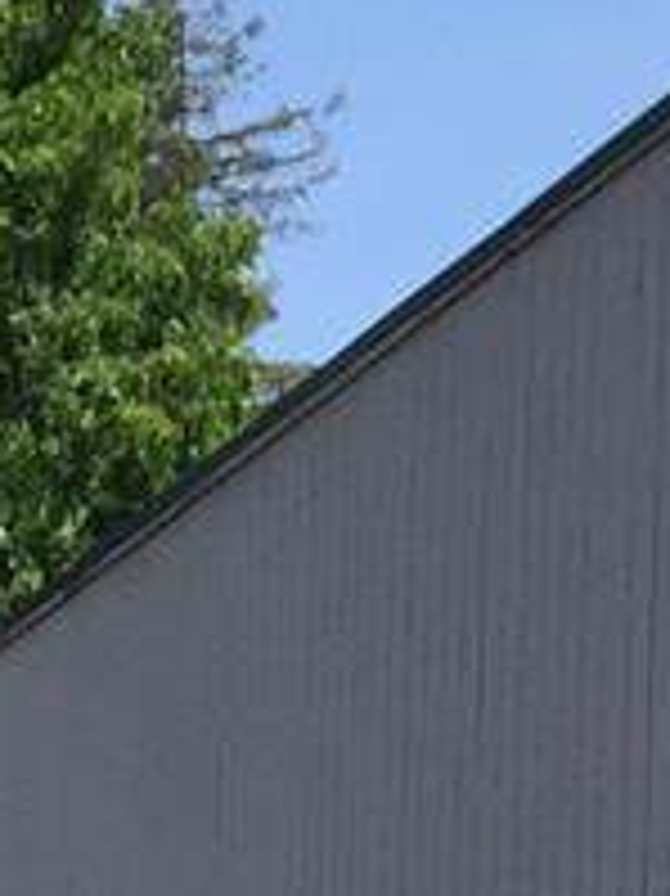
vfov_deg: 8.2
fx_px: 5658
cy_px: 2283
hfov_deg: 6.5
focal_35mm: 219
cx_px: -785
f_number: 2.2
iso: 32
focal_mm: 4.15
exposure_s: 1/1799
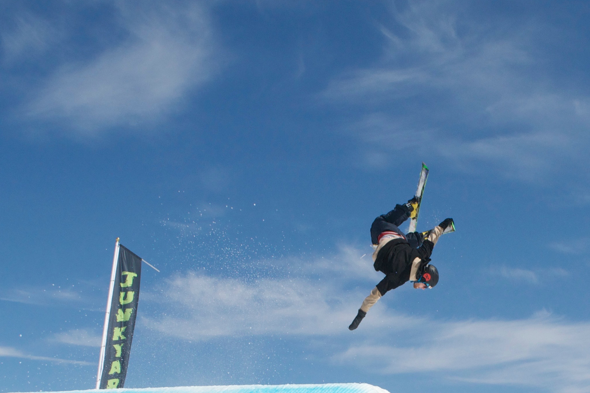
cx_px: 453
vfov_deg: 19.7
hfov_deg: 29.1
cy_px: 331
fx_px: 1114
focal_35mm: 68
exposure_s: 1/2500
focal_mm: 20
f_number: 7.1
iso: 400
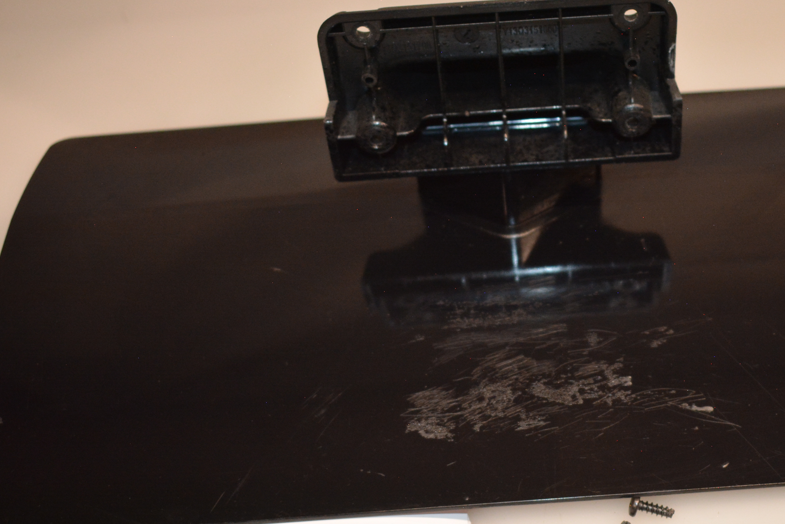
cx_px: 557
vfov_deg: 22.5
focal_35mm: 60
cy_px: 376
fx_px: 1309
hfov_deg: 32.9
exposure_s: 1/200
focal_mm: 24
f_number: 4
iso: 1000
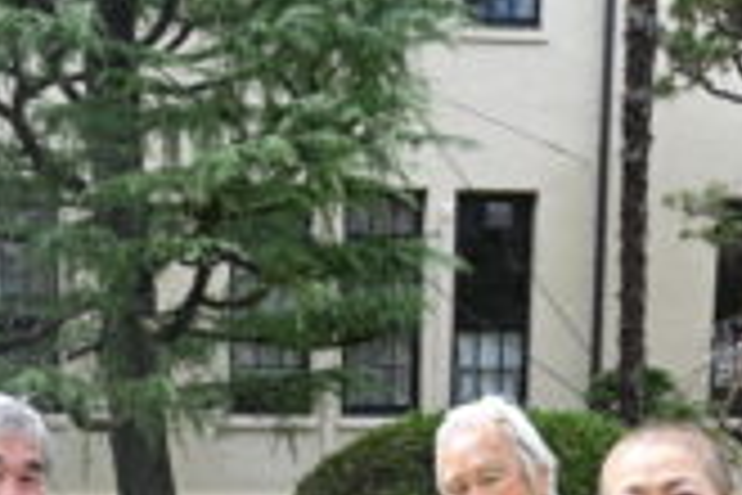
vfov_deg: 15.9
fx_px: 1628
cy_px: 745
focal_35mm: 79
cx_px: 234
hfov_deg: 25.5
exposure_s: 1/250
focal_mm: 26
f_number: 5
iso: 200
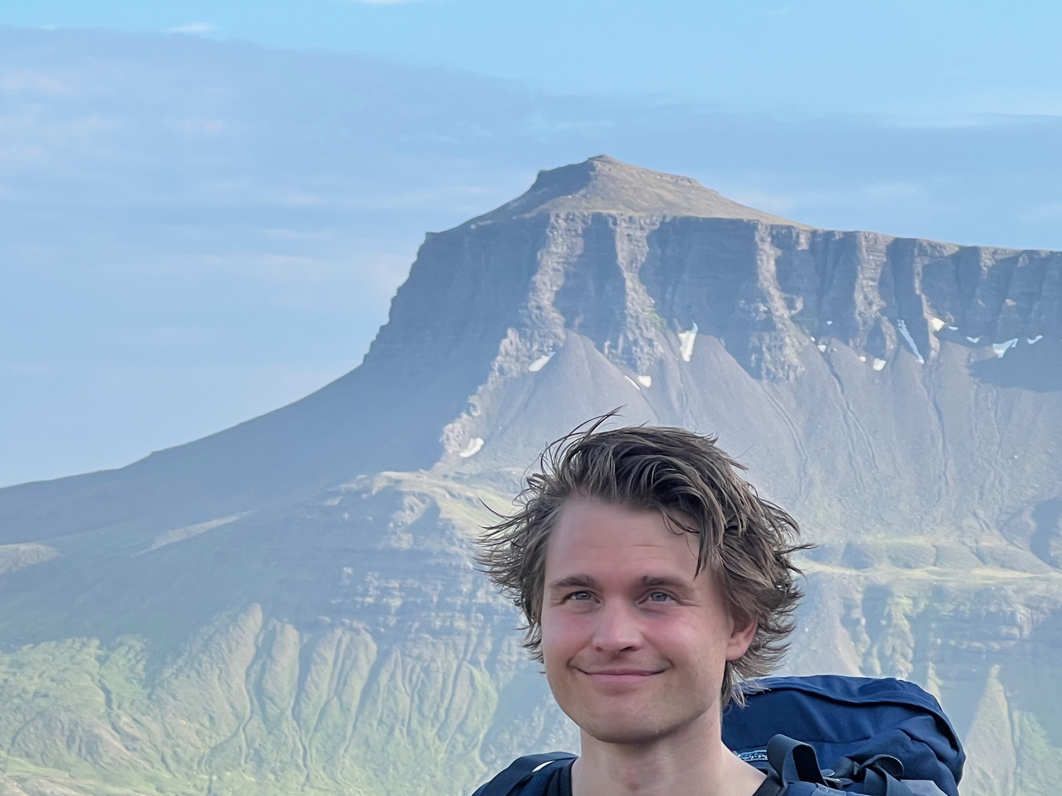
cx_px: 349
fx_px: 4418
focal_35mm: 144
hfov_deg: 13.7
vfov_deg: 10.2
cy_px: 716
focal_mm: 9
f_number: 2.8
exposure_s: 1/219
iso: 32
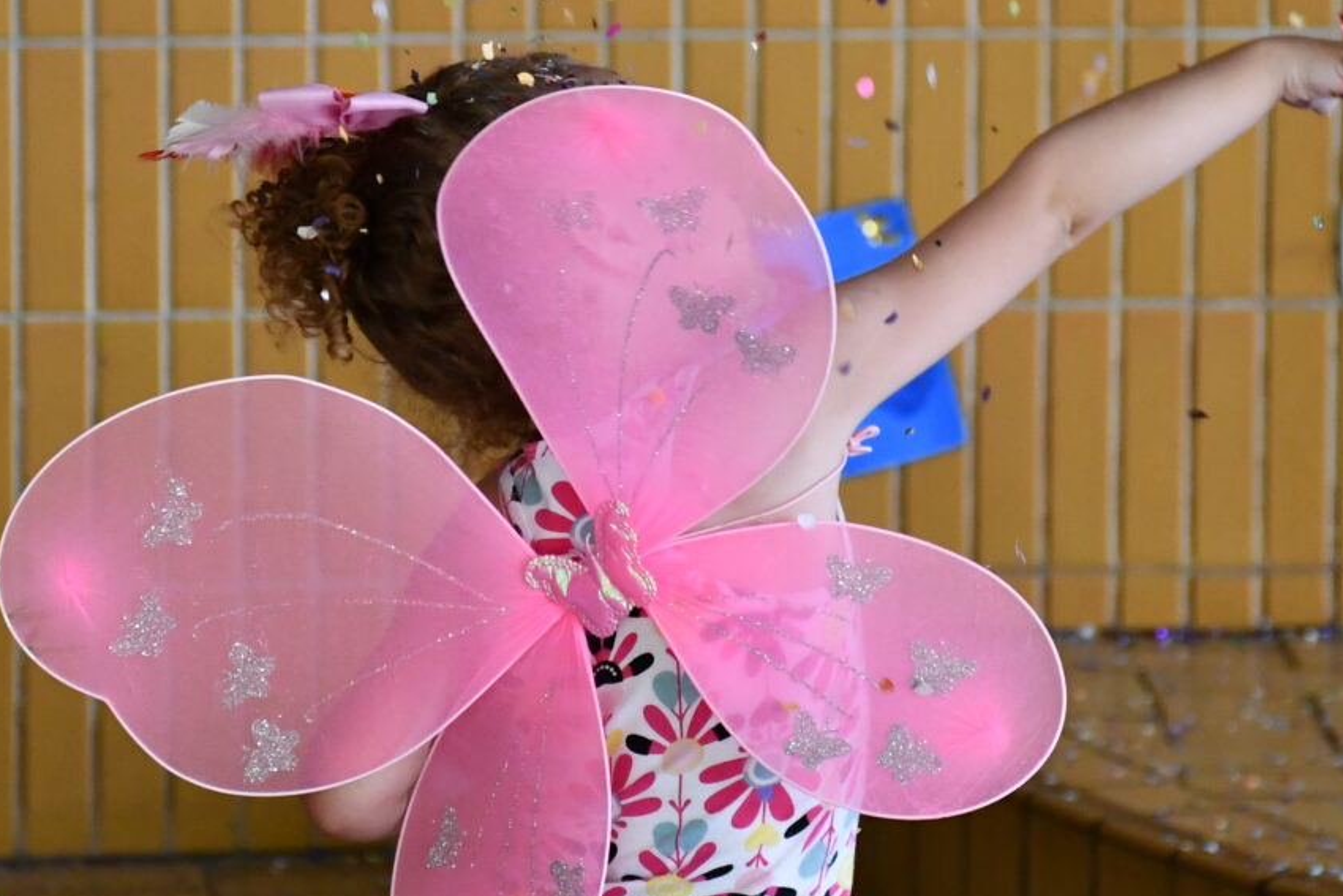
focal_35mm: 271
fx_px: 10111
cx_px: 724
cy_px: 250
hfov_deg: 7.6
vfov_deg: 5.1
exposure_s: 1/250
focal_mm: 80
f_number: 5.3
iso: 2200
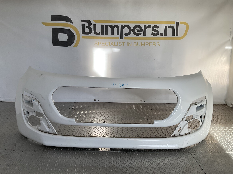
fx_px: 195
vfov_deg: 48.2
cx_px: 116
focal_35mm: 29
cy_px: 87
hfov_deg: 61.7
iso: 16
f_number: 1.8
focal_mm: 3
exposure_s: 1/353
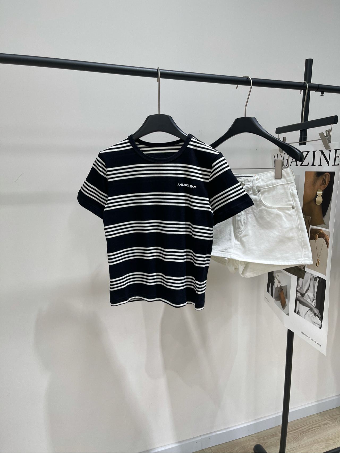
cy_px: 226
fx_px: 341
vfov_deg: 67.3
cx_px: 170
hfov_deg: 53.1
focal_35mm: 26
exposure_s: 1/100
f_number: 1.6
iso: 40
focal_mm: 5.1
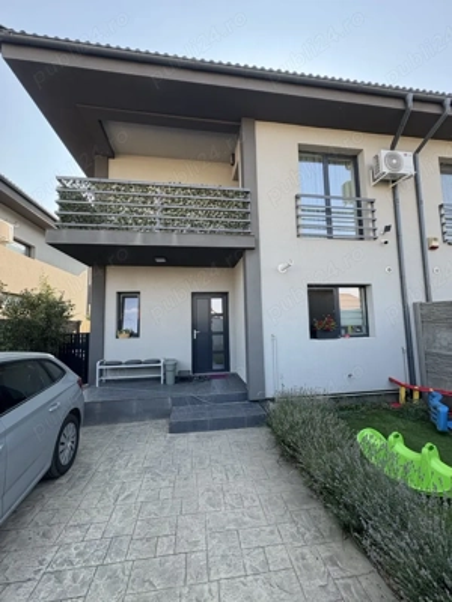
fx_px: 244
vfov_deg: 102.1
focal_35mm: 14
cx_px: 226
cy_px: 301
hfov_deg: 85.7
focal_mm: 2.22
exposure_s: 1/245
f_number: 2.2
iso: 40
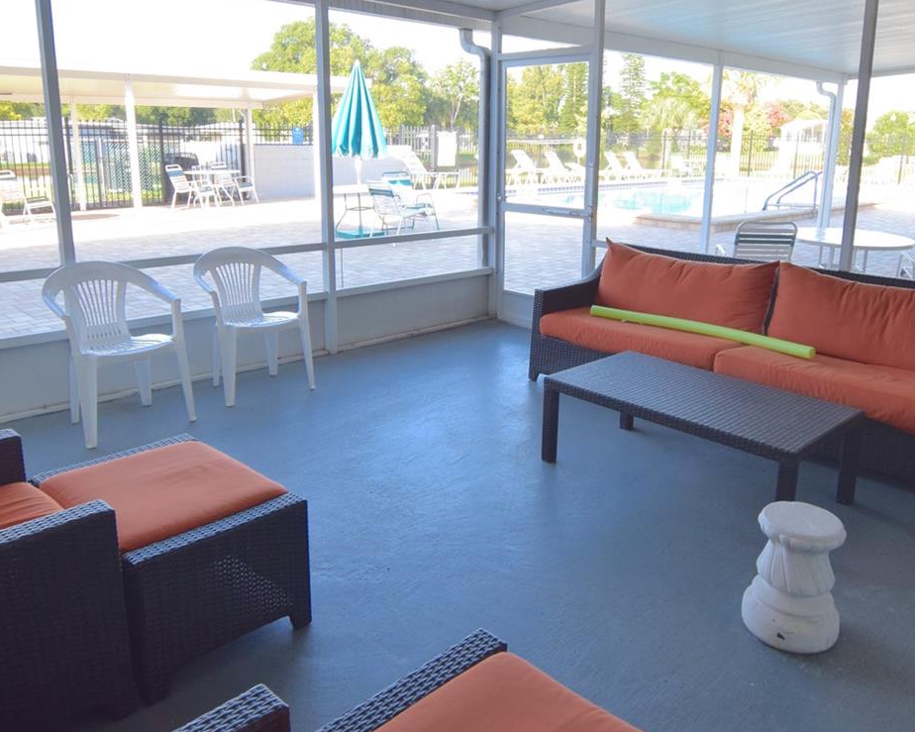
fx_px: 726
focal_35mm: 27
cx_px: 510
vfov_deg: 53.3
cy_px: 307
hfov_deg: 64.2
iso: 450
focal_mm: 11
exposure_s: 1/60
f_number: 8
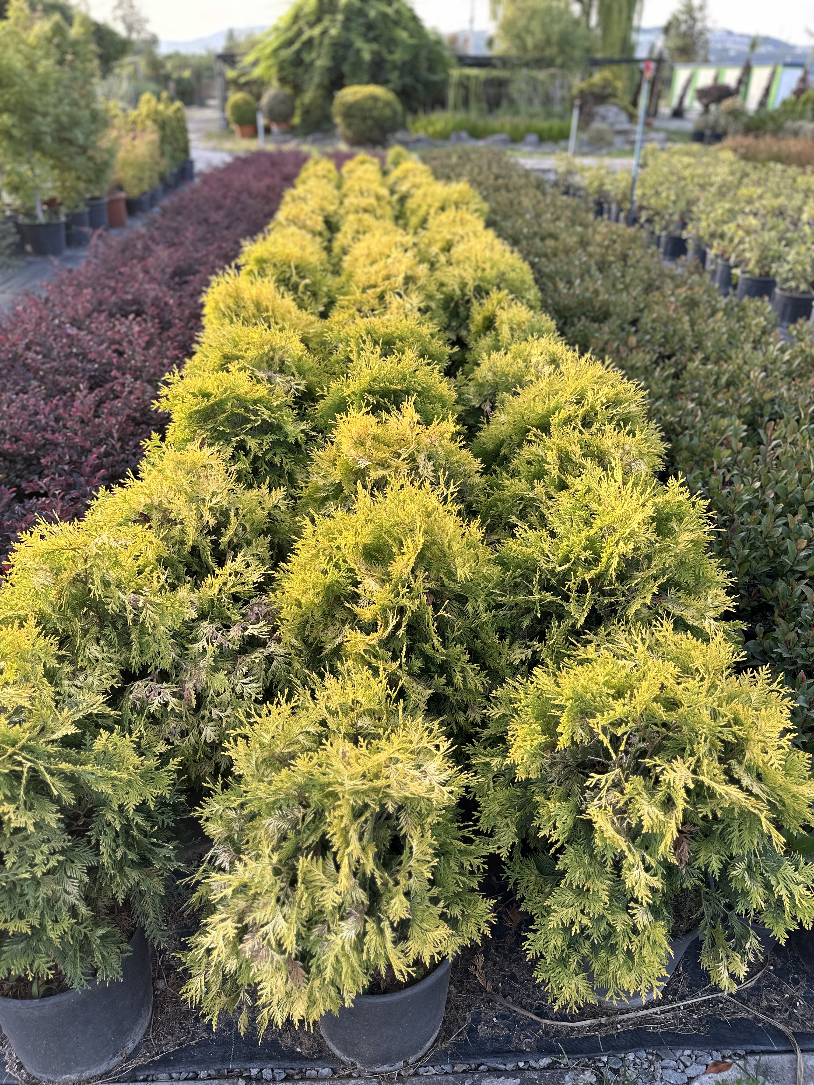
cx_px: 407
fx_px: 752
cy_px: 542
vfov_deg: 71.6
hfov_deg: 56.8
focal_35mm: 24
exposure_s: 1/347
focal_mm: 6.86
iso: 80
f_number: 1.78
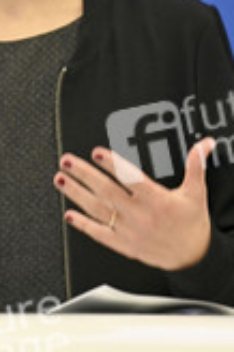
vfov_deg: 4.2
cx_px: 21
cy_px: 26
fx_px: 4777
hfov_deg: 2.8
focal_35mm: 489
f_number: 2.8
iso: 640
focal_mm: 200
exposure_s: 1/160
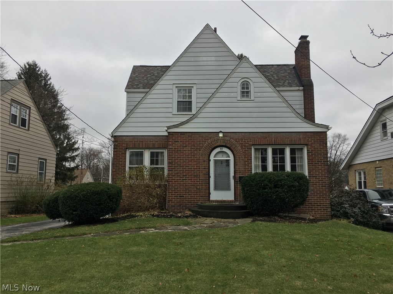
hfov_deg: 61.7
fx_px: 329
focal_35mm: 29
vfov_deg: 48.2
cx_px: 196
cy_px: 147
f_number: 2.2
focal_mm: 4.15
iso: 25
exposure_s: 1/398
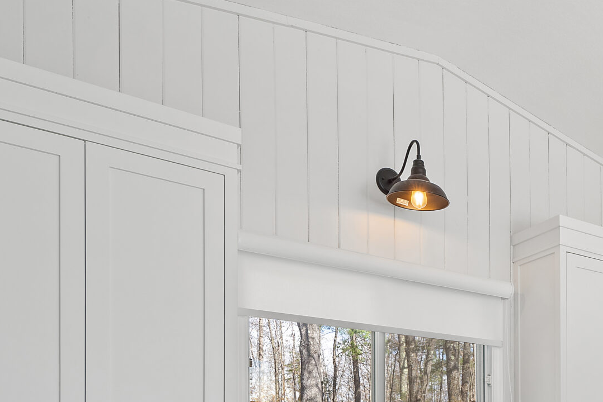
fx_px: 637
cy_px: 448
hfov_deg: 46.1
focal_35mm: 38
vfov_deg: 31.0
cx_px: 536
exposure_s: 1/13
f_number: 7.1
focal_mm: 16
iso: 200
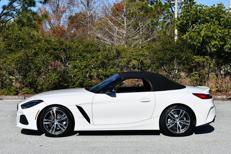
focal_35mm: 72
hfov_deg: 28.0
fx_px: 462
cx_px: 116
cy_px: 77
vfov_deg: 19.0
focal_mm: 36
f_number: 9
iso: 100
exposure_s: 1/320
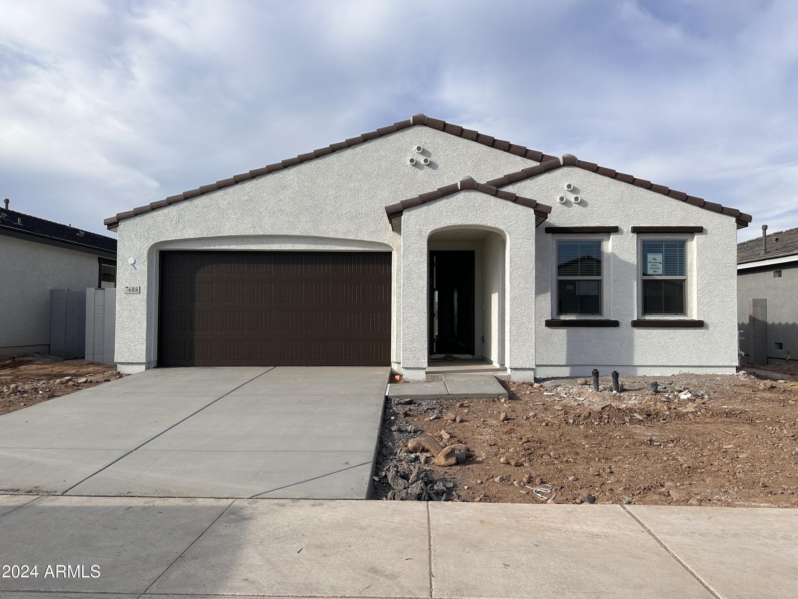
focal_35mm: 24
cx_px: 399
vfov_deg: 56.8
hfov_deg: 71.6
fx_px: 553
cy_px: 300
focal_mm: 6.86
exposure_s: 1/5000
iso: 80
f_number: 1.78
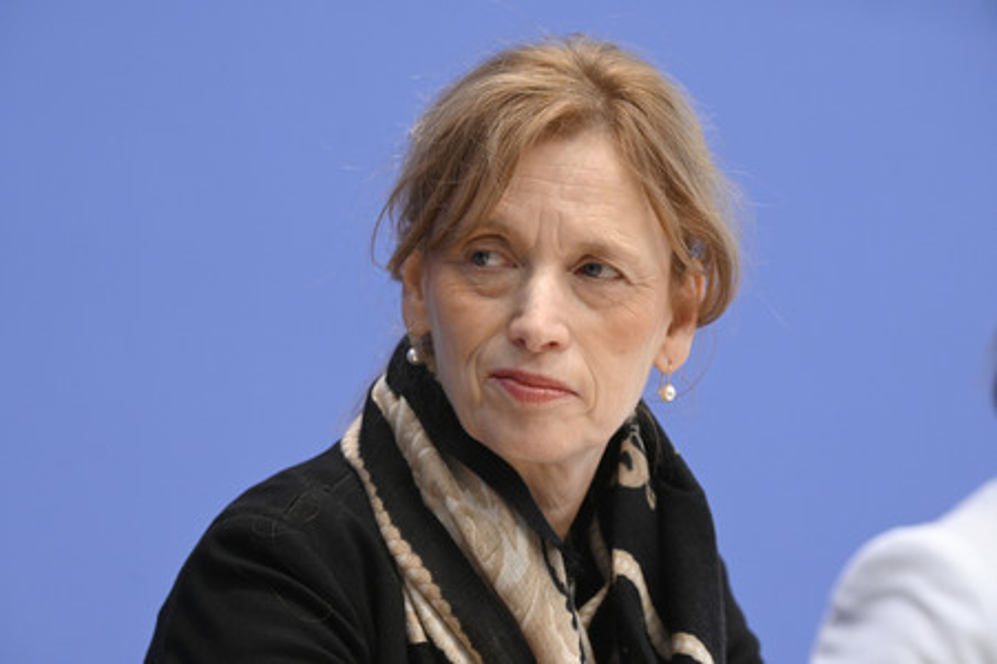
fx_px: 4428
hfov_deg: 12.8
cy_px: 332
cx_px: 498
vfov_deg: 8.6
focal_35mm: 160
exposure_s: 1/400
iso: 2500
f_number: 5
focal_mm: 160
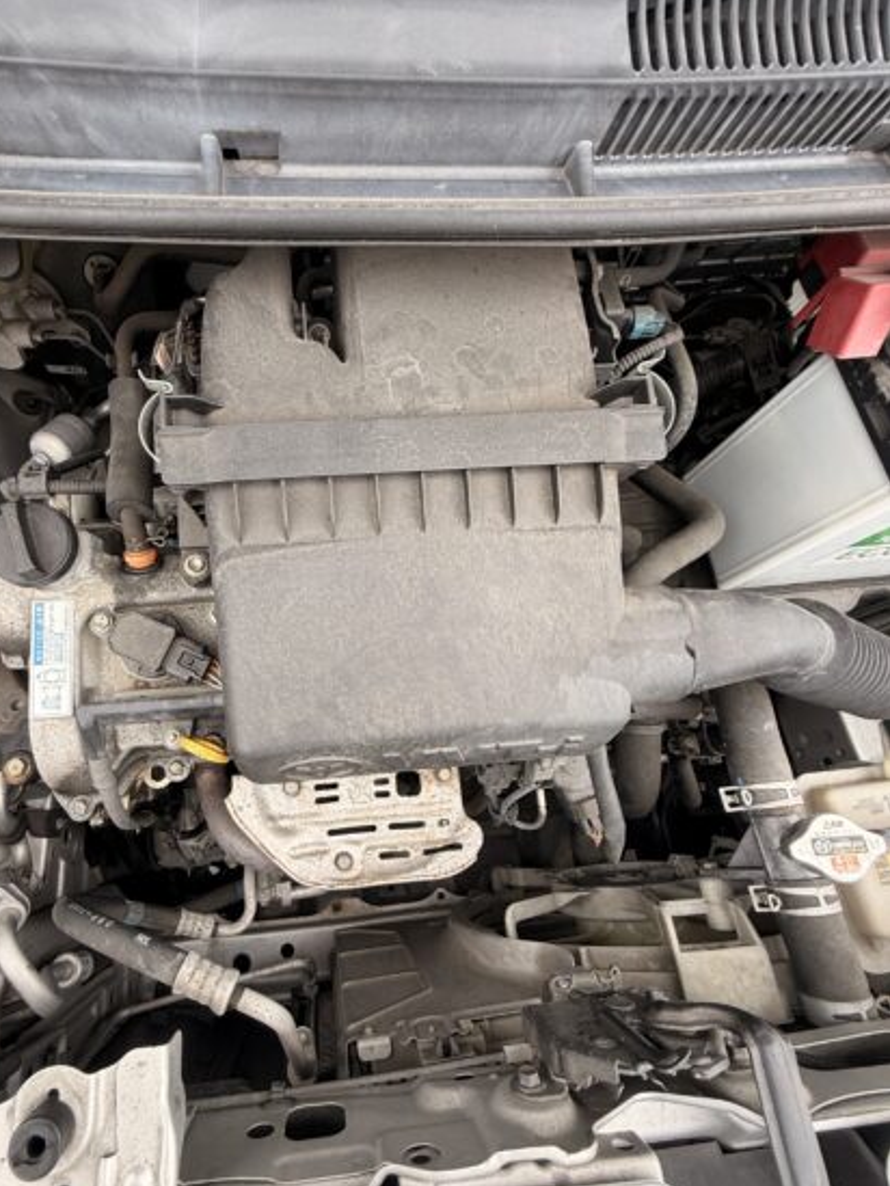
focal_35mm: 17
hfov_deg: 73.9
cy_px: 599
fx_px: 583
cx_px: 352
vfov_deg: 91.0
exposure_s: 1/121
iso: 64
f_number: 2.2
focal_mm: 2.22
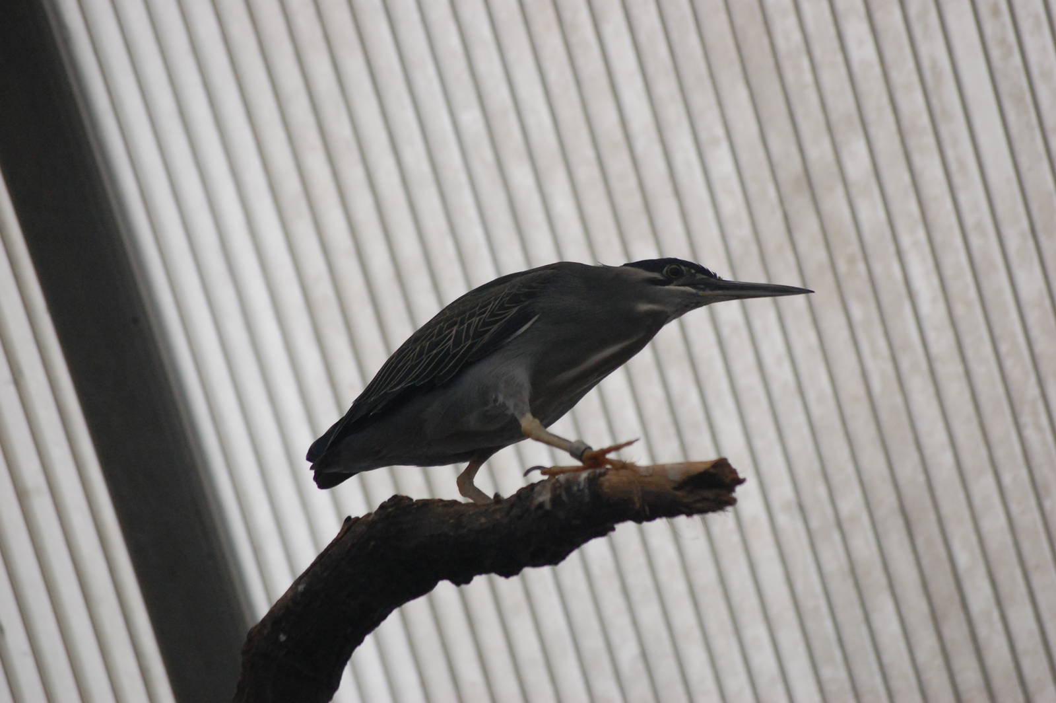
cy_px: 352
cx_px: 528
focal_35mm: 248
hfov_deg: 8.3
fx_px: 7254
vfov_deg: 5.5
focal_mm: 165
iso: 1000
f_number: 5.3
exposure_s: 1/125
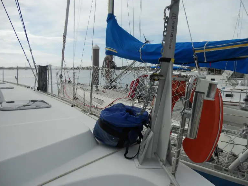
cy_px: 94
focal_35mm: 28
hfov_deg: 63.4
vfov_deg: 49.8
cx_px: 124
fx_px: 201
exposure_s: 1/1250
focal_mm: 4.9
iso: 80
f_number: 3.2
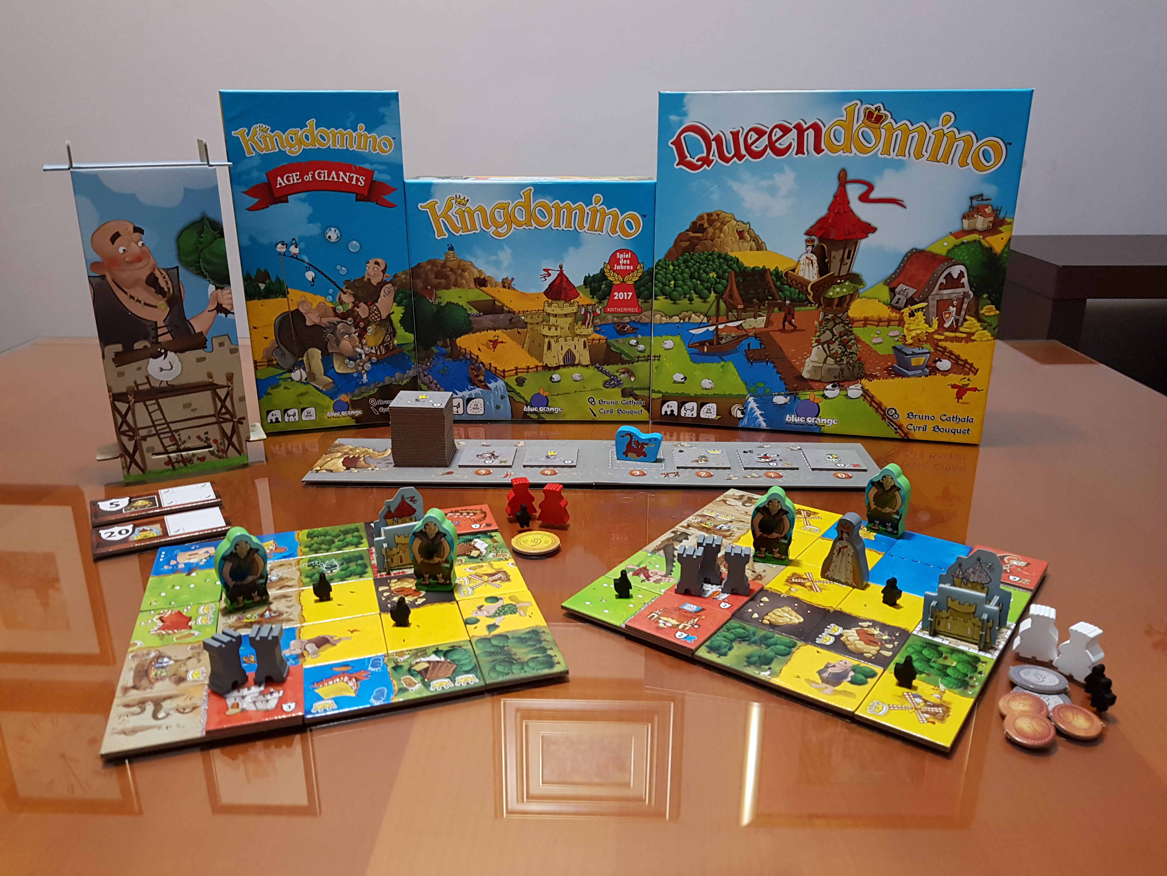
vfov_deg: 53.1
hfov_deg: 67.3
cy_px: 438
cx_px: 584
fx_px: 877
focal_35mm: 26
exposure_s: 1/11
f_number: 1.7
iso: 200
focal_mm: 4.2
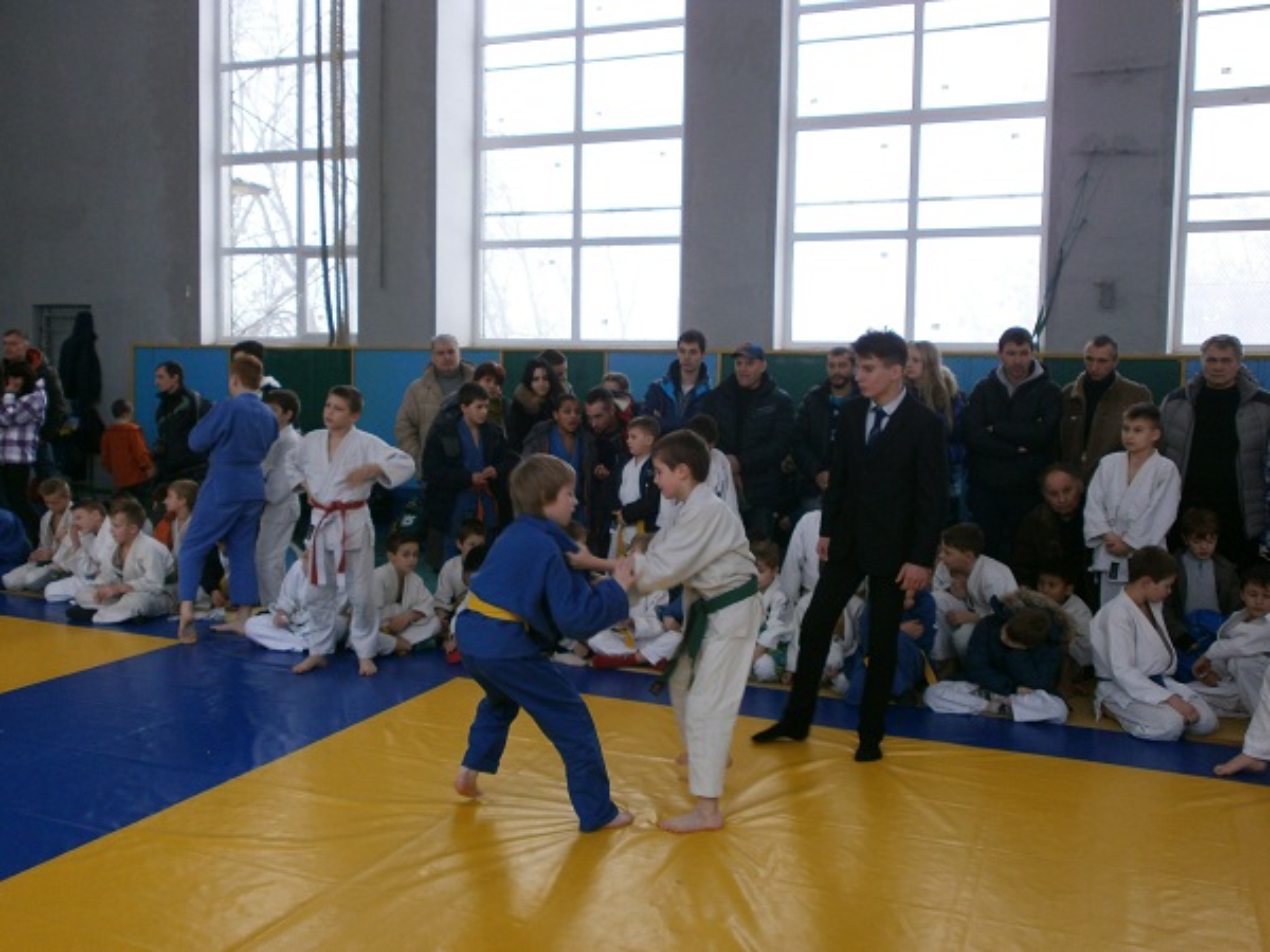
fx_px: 1174
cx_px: 635
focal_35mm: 32
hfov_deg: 56.8
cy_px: 476
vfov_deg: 44.2
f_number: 3.1
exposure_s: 1/40
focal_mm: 5.8
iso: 100
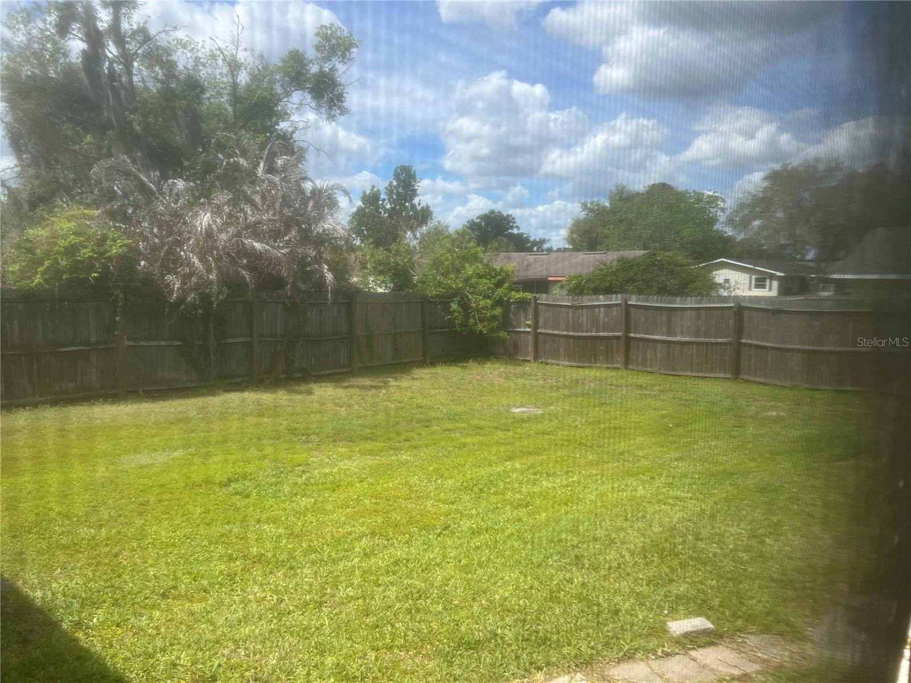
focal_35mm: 26
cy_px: 342
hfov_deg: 67.3
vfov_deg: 53.1
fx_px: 684
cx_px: 456
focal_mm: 5.7
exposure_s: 1/2208
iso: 50
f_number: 1.5
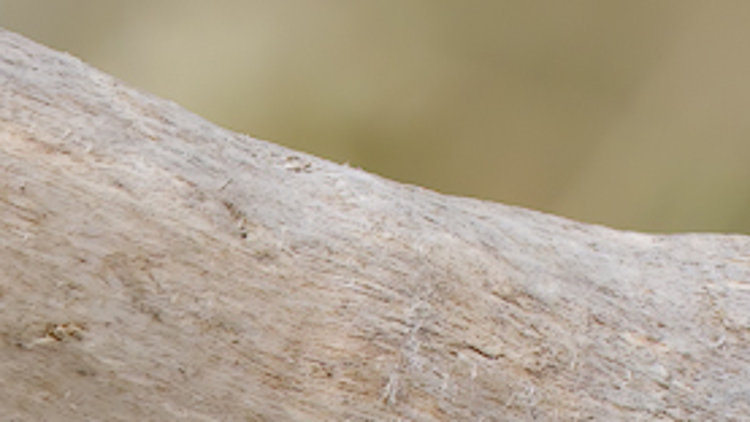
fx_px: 56973
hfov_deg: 0.8
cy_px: -346
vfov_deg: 0.4
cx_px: 1023
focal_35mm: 2864
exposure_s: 1/2000
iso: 640
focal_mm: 420
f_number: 8
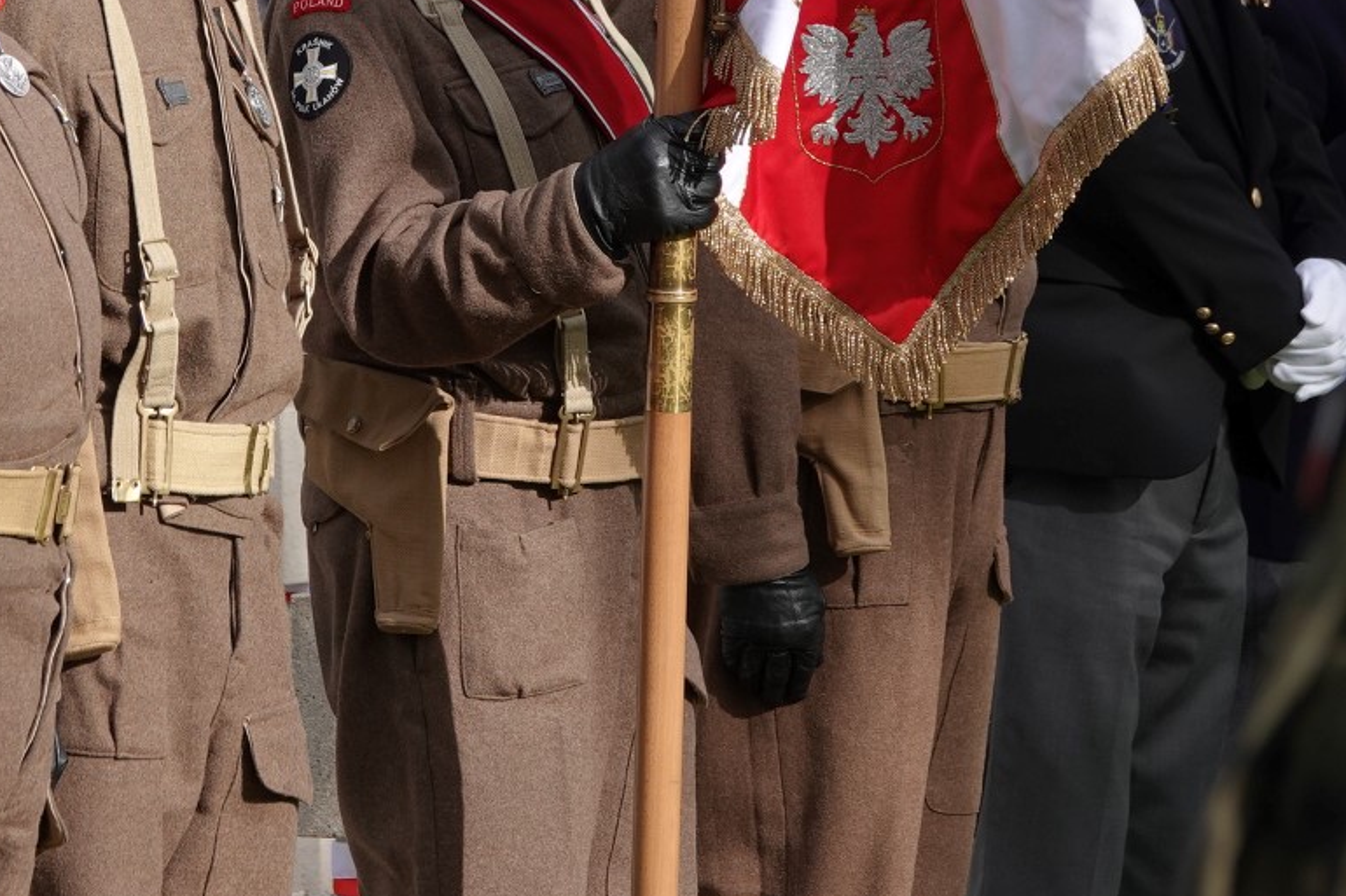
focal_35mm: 303
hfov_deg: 6.8
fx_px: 11326
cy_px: -35
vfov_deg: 4.5
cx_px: 498
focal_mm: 52.82
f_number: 4
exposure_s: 1/800
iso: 100
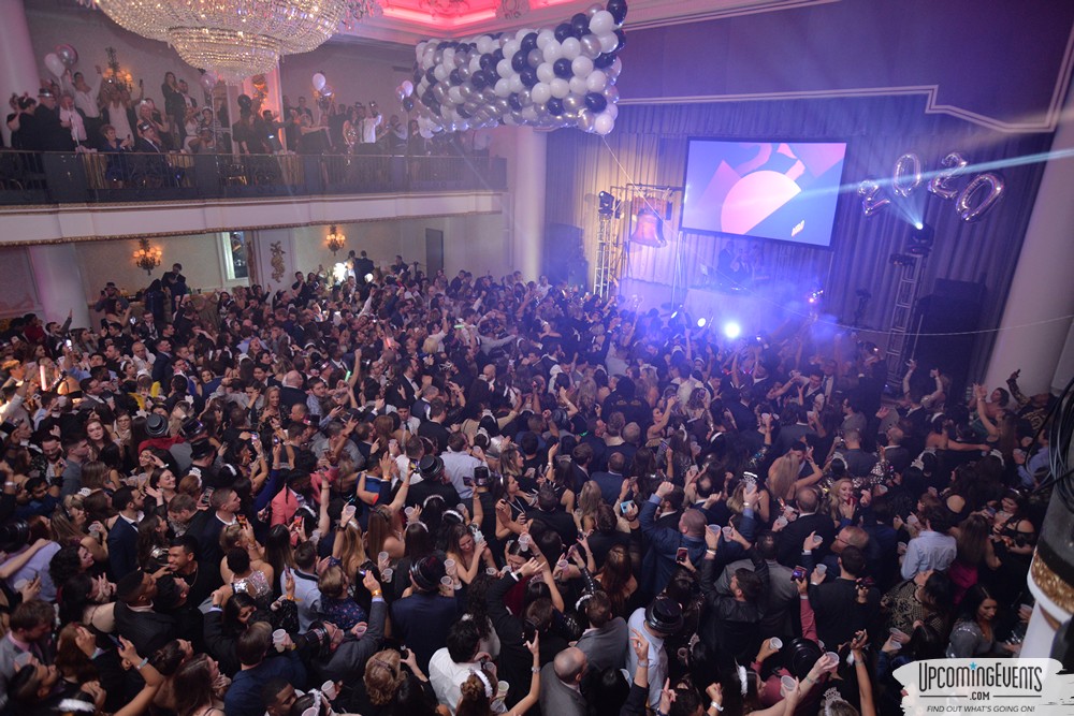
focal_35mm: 20
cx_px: 537
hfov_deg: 84.0
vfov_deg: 61.9
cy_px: 358
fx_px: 597
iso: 2000
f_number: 3.5
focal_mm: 20
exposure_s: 1/60
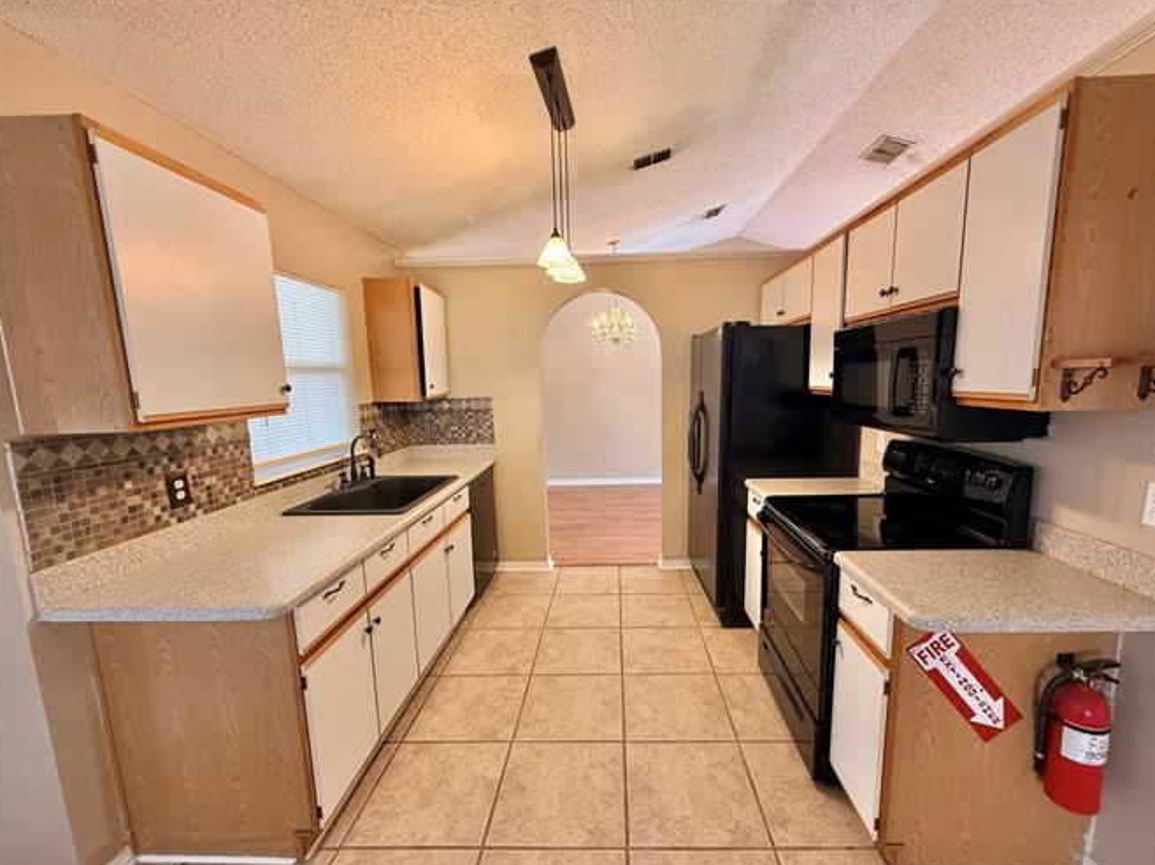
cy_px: 453
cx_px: 606
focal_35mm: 15
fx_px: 500
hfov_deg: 98.1
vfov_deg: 81.7
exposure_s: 1/120
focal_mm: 2.22
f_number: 2.2
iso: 320
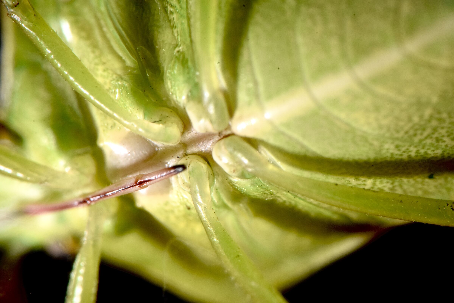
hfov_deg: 13.0
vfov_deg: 8.7
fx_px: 1986
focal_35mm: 158
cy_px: 152
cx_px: 227
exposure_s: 1/60
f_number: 36
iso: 1600
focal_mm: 105
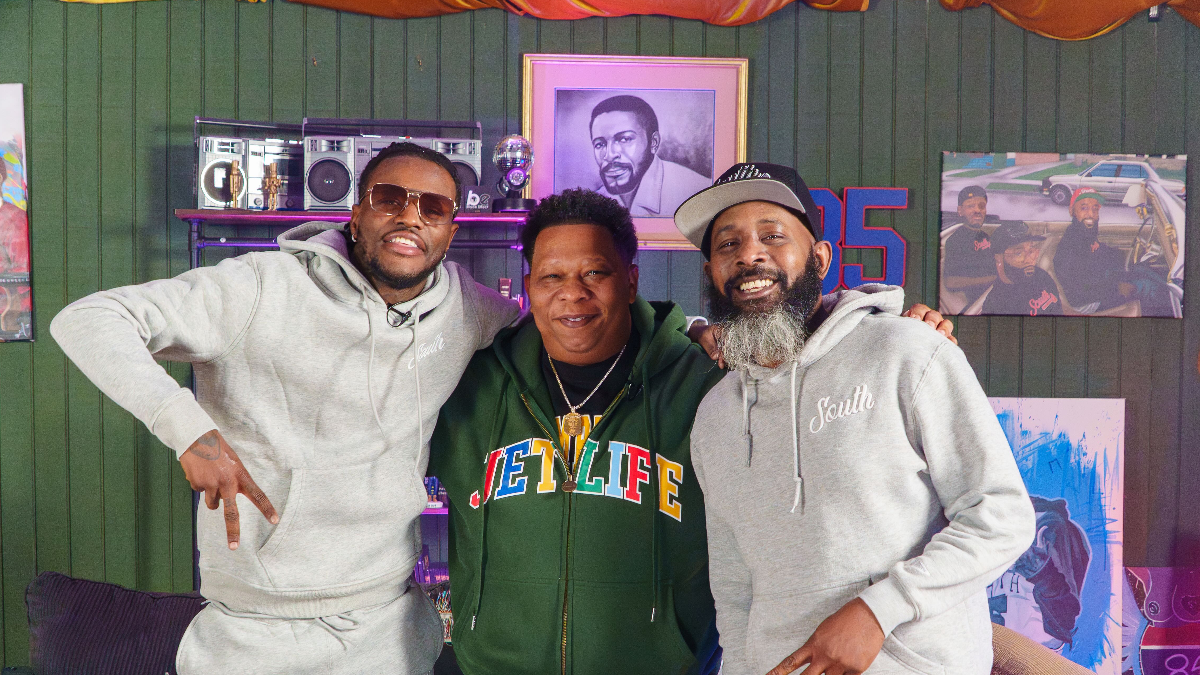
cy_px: 402
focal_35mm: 54
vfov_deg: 22.2
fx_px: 1718
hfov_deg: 38.5
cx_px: 595
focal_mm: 34
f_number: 5.6
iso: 8000
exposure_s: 1/125
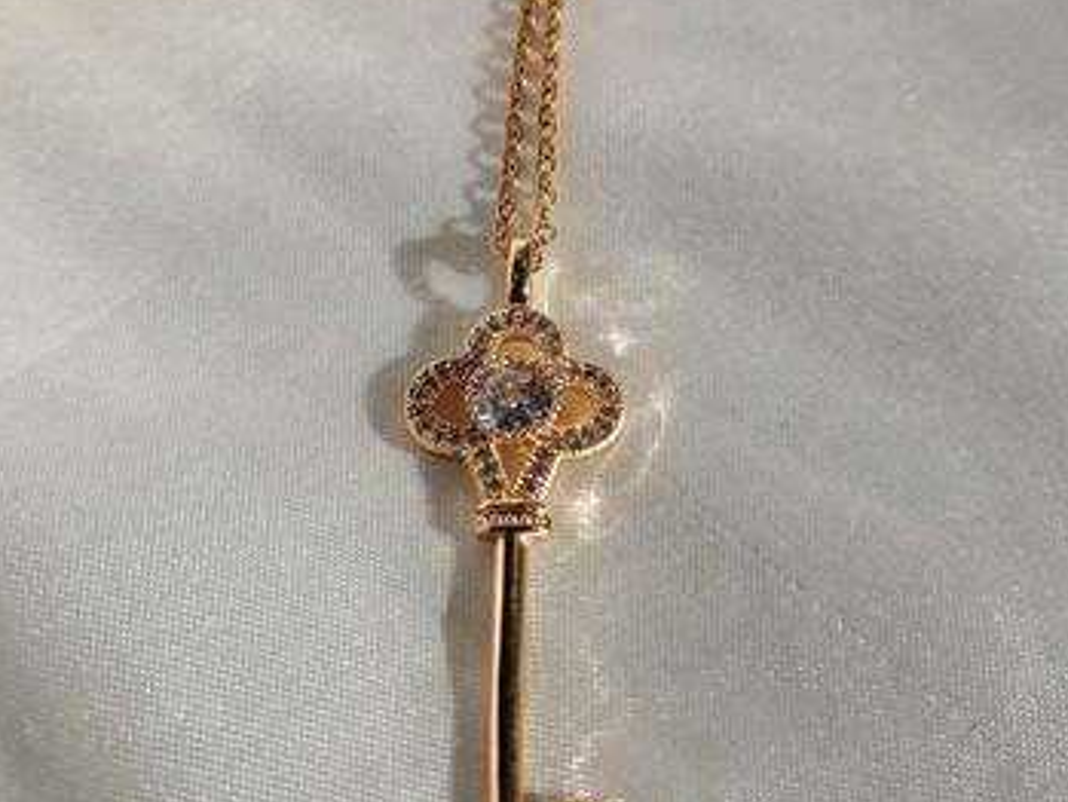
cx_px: 513
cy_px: 294
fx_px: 1389
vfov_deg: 32.0
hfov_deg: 42.1
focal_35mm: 45
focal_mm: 3.96
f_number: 1.8
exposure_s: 1/2083
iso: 50
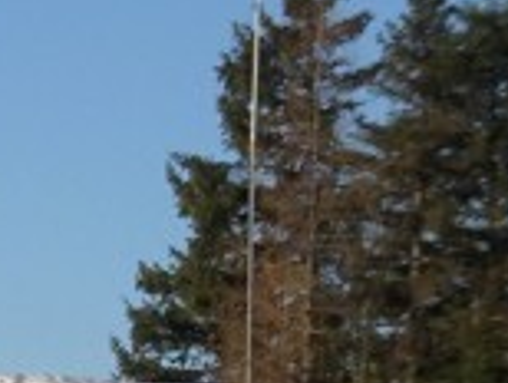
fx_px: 7599
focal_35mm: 517
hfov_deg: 3.7
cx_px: -943
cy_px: 541
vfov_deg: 2.9
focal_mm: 13.26
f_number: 5
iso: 80
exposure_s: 1/500
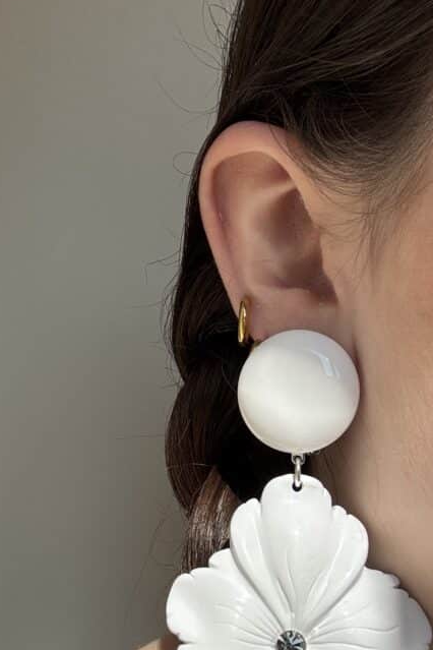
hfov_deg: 26.8
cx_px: 140
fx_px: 902
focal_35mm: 50
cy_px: 423
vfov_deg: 39.2
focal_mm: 2.69
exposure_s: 1/1125
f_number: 1.9
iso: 25
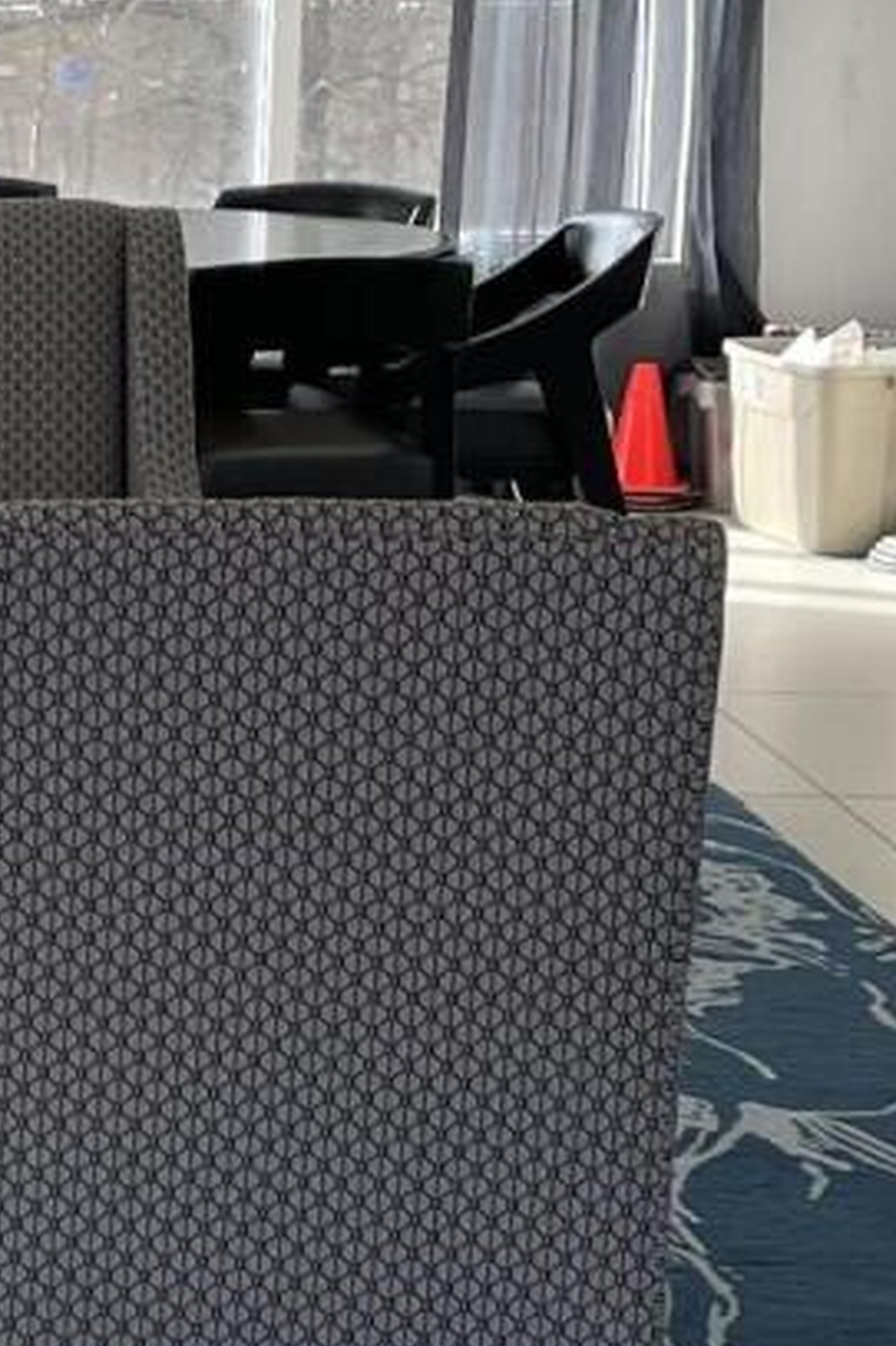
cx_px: -1008
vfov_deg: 15.4
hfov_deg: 9.5
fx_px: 4969
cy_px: 787
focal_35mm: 133
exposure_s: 1/140
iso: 32
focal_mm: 4.2
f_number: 1.6
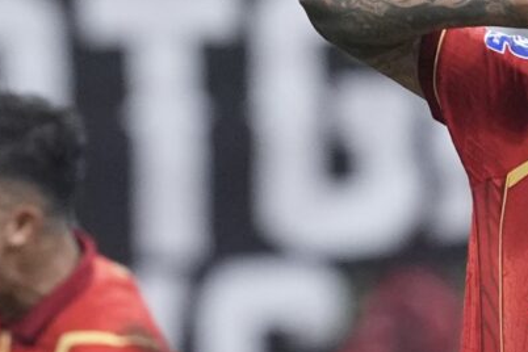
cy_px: 609
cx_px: 401
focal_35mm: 1909
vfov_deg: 0.7
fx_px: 27996
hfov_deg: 1.1
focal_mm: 300
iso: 4000
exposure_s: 1/1000
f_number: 3.2
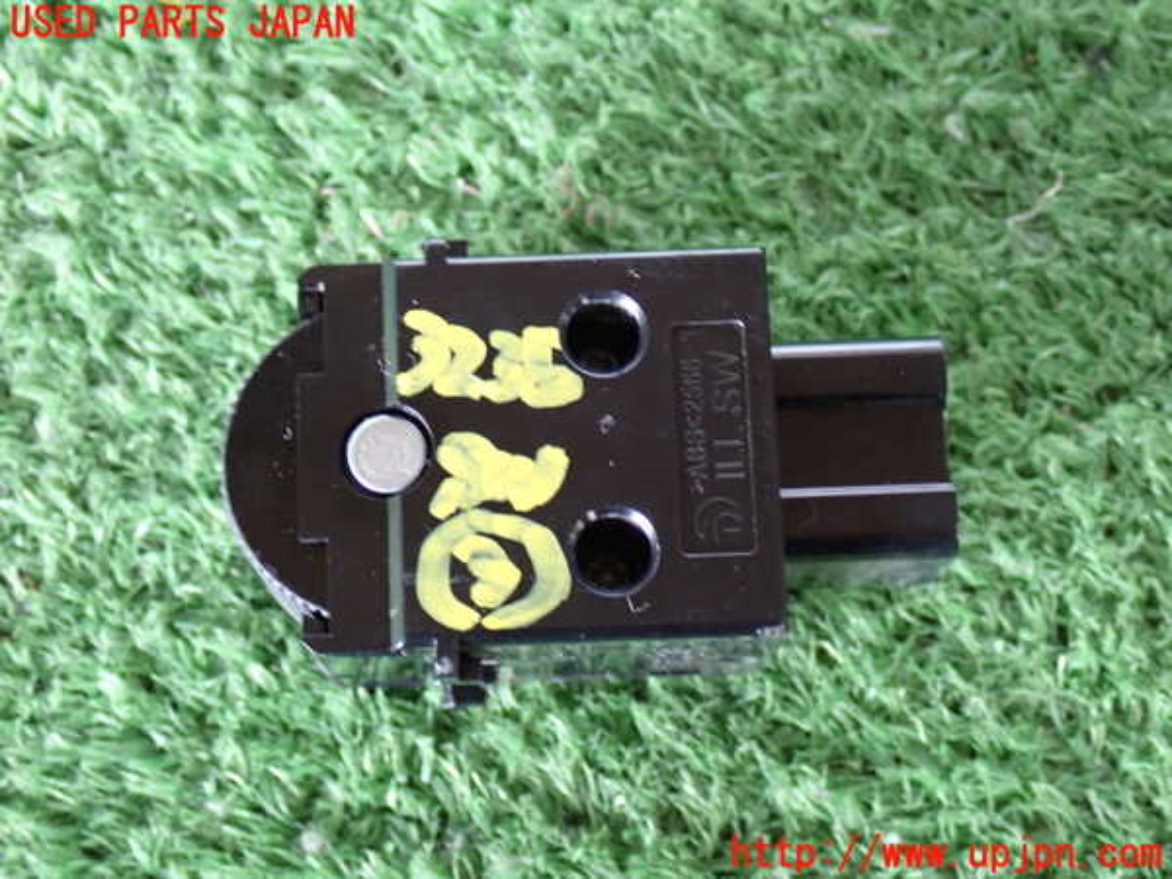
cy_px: 440
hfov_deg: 29.0
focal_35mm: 67
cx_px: 586
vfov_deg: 21.9
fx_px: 2268
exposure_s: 1/25
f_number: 3.8
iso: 800
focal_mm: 11.88
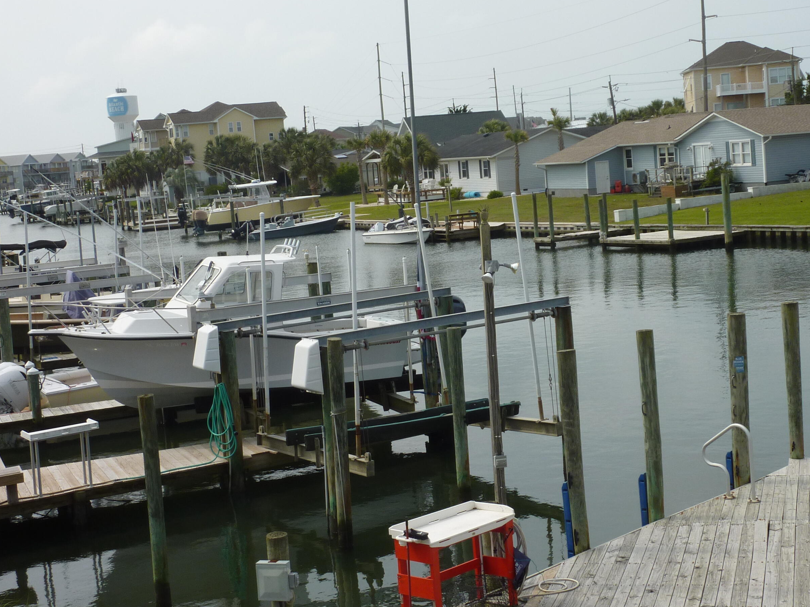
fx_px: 1404
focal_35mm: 60
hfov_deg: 32.2
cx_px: 427
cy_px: 310
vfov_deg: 24.4
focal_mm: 7.9
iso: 100
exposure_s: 1/500
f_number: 5.6
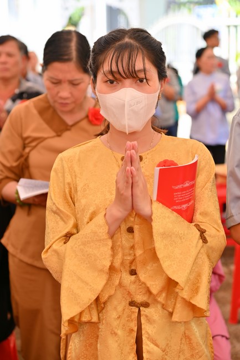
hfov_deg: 16.1
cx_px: 120
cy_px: 180
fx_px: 850
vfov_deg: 23.9
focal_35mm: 85
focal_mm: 85
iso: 100
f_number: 5
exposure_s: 1/60
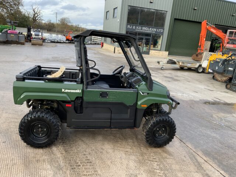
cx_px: 118
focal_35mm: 29
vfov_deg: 48.2
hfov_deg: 61.7
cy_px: 88
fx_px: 198
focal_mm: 3
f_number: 1.8
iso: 20
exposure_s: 1/122
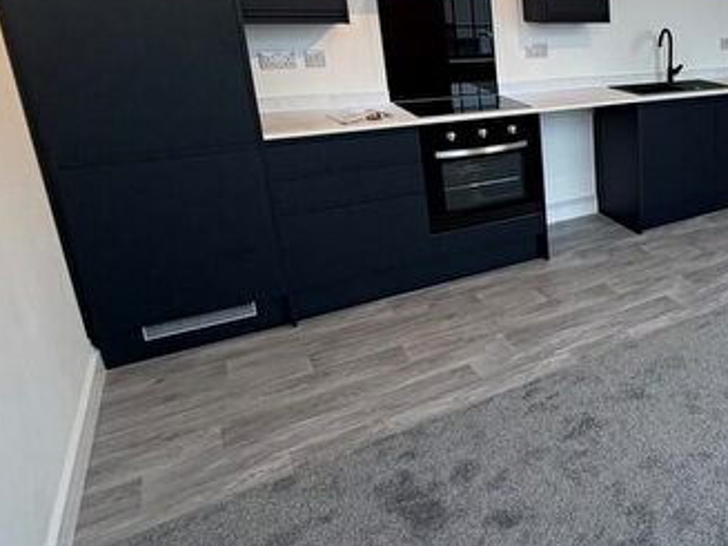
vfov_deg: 45.7
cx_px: 766
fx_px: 631
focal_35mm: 30
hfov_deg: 47.1
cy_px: 159
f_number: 2.2
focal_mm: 2.22
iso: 160
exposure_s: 1/50
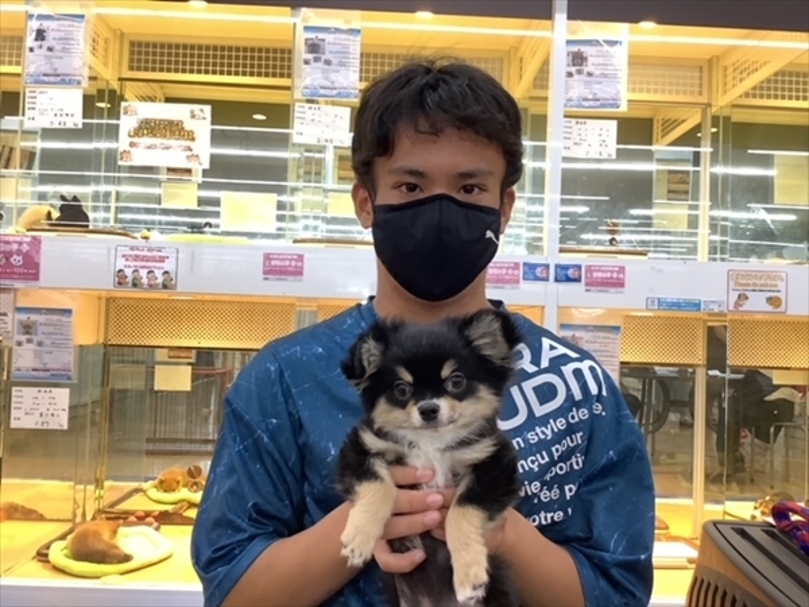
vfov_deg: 45.4
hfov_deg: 58.4
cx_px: 404
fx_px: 724
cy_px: 304
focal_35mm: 31
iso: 200
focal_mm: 3.3
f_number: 2.4
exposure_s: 1/60
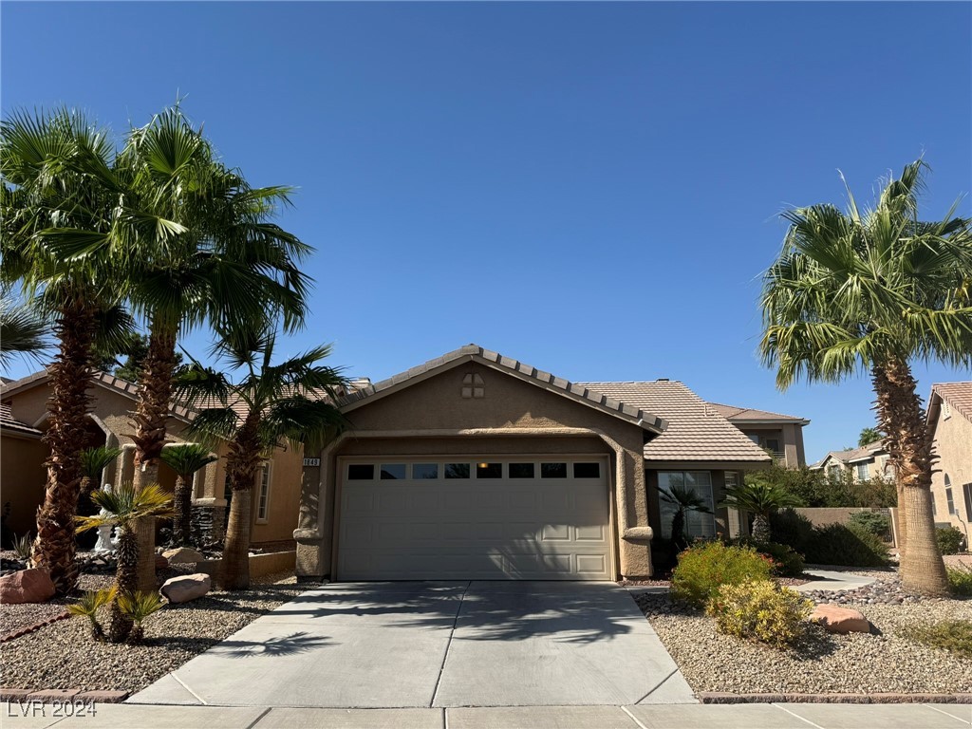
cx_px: 486
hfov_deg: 71.6
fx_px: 674
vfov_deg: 56.8
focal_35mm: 24
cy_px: 364
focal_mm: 6.76
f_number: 1.78
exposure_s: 1/4608
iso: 80
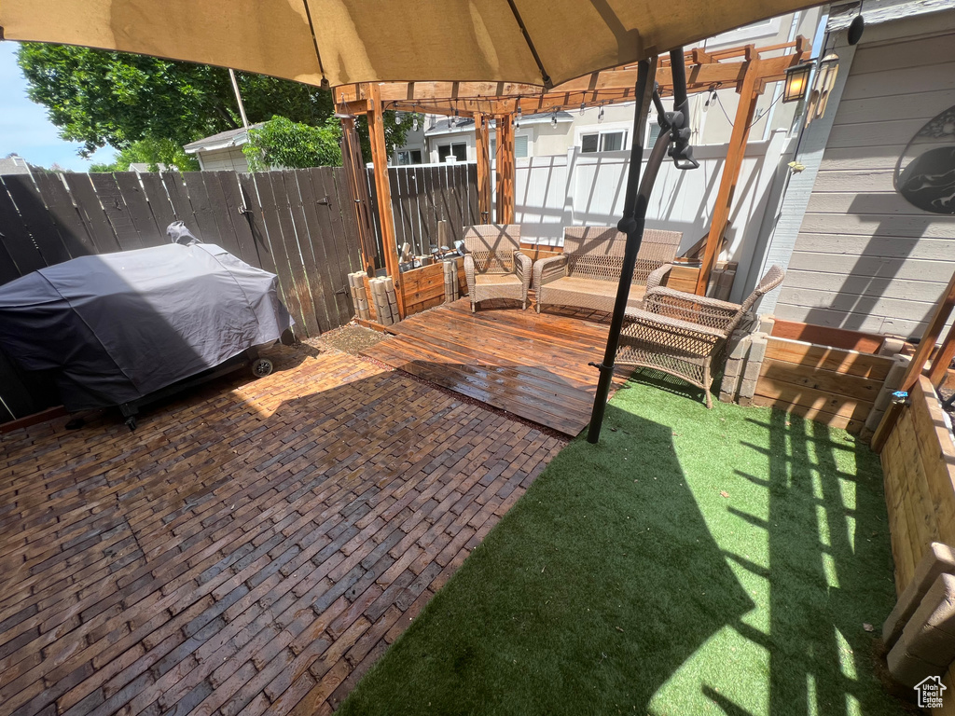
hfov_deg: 106.2
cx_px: 478
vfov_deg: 89.9
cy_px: 358
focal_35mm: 13
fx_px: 359
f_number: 1.8
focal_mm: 1.57
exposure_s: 1/558
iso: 32
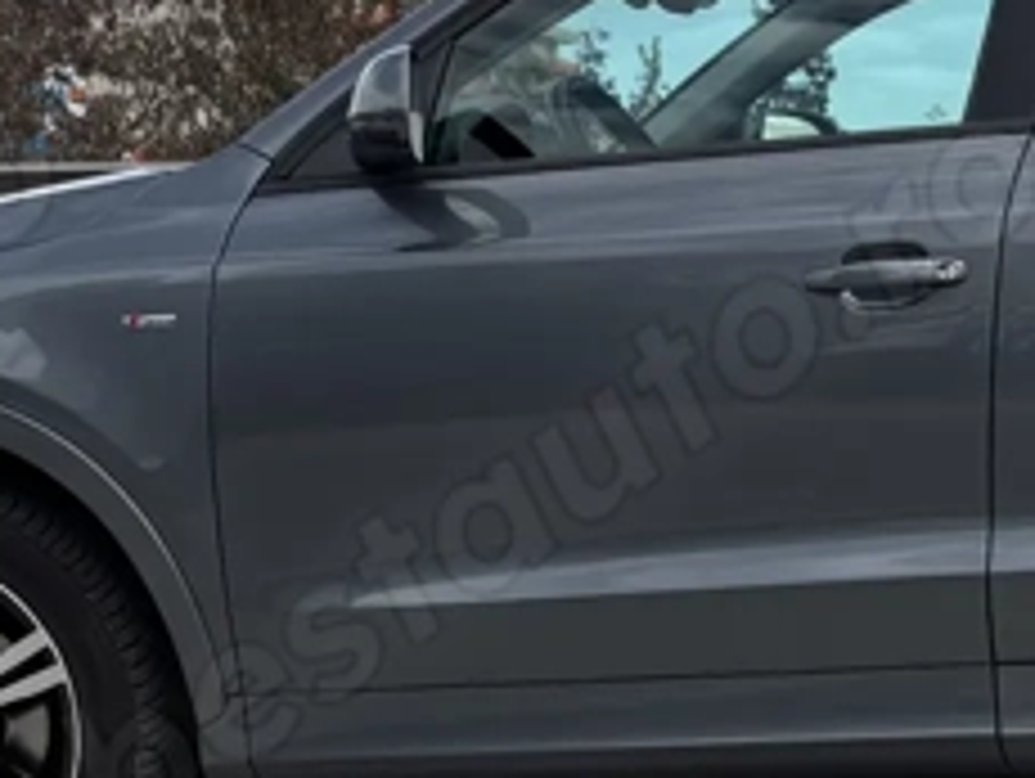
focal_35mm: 113
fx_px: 3382
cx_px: 1138
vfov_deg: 13.1
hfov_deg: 16.9
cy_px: 571
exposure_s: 1/2513
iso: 50
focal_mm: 5.96
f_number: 1.6
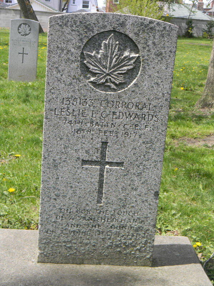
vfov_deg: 34.3
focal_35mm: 56
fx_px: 462
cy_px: 143
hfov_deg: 26.1
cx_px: 107
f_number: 4.1
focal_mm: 10.1
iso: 80
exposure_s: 1/273
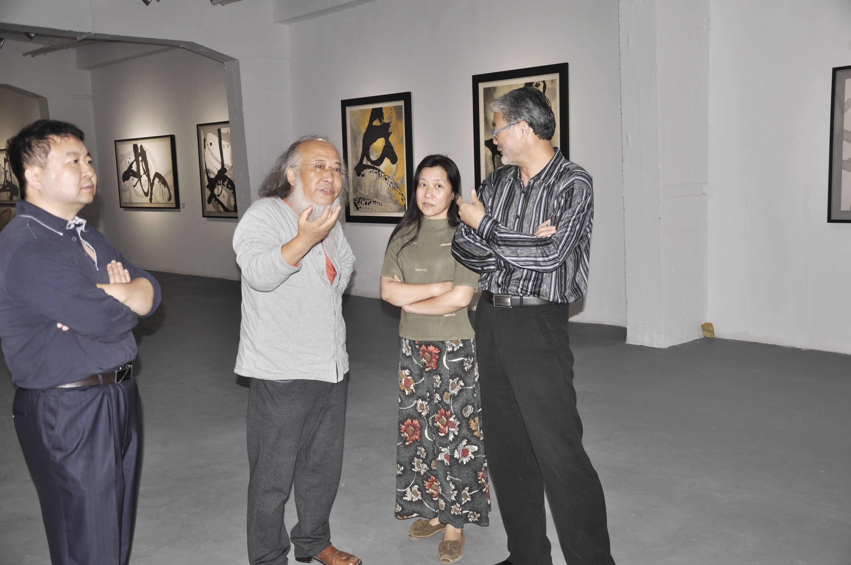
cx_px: 426
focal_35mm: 39
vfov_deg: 34.1
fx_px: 921
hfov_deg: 49.6
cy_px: 282
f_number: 4
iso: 200
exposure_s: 1/60
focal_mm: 26
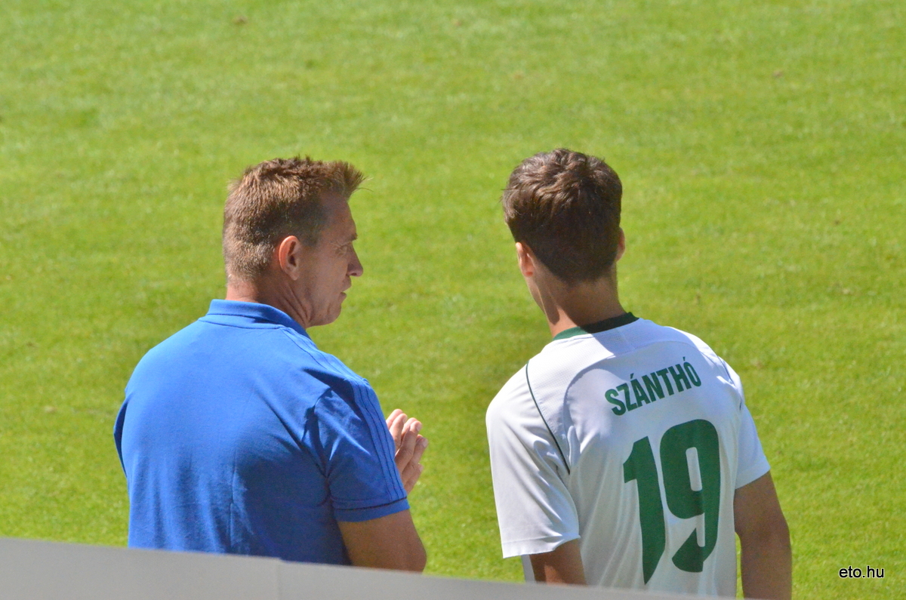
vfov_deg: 3.8
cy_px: 300
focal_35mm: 360
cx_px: 453
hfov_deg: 5.7
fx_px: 9042
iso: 6400
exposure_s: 1/8000
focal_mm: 240
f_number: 13
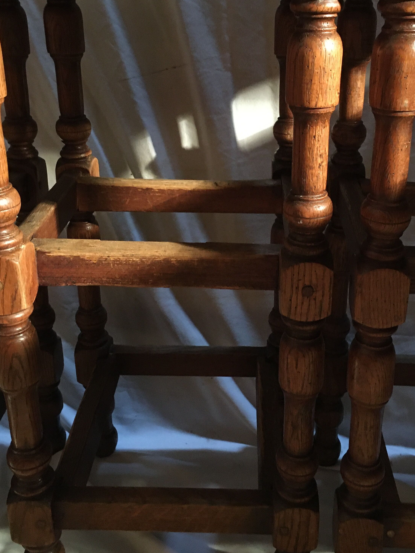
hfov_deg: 35.9
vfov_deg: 46.5
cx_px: 237
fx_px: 639
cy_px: 219
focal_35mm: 40
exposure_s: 1/17
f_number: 2.2
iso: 400
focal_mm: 4.15
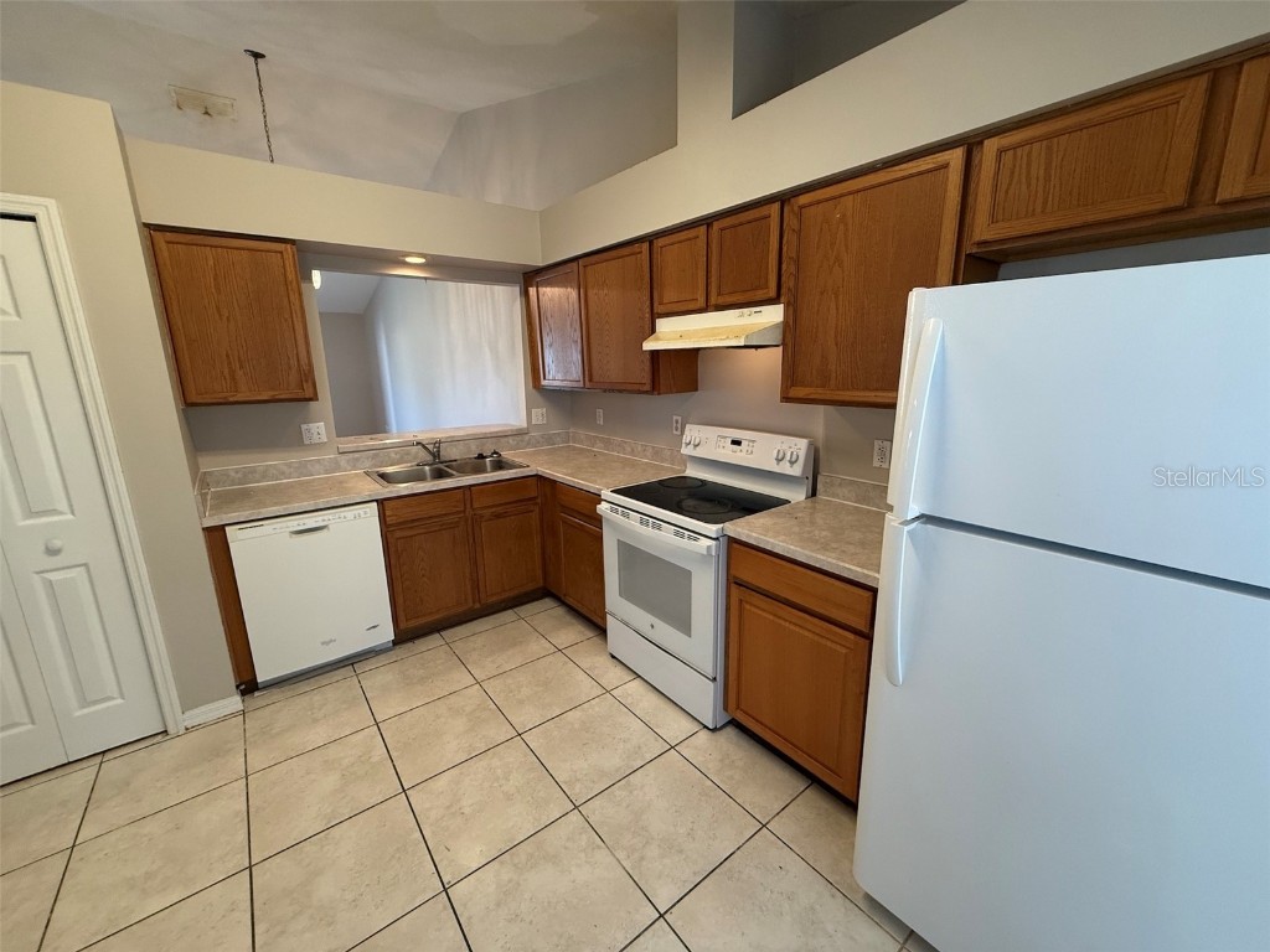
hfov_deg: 102.1
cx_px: 635
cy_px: 476
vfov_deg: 85.7
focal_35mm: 14
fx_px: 514
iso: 320
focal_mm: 2.22
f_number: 2.2
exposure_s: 1/120
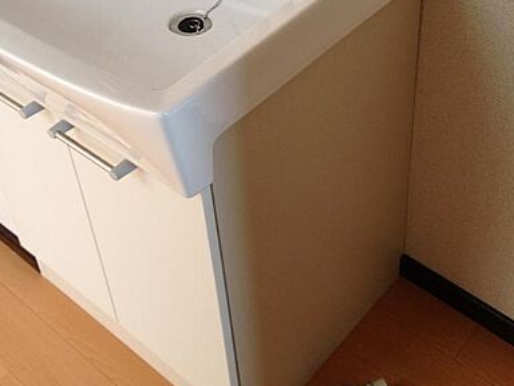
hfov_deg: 34.9
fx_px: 817
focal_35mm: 55
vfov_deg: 26.1
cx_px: 278
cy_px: 75
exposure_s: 1/20
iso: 100
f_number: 2.4
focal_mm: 4.13
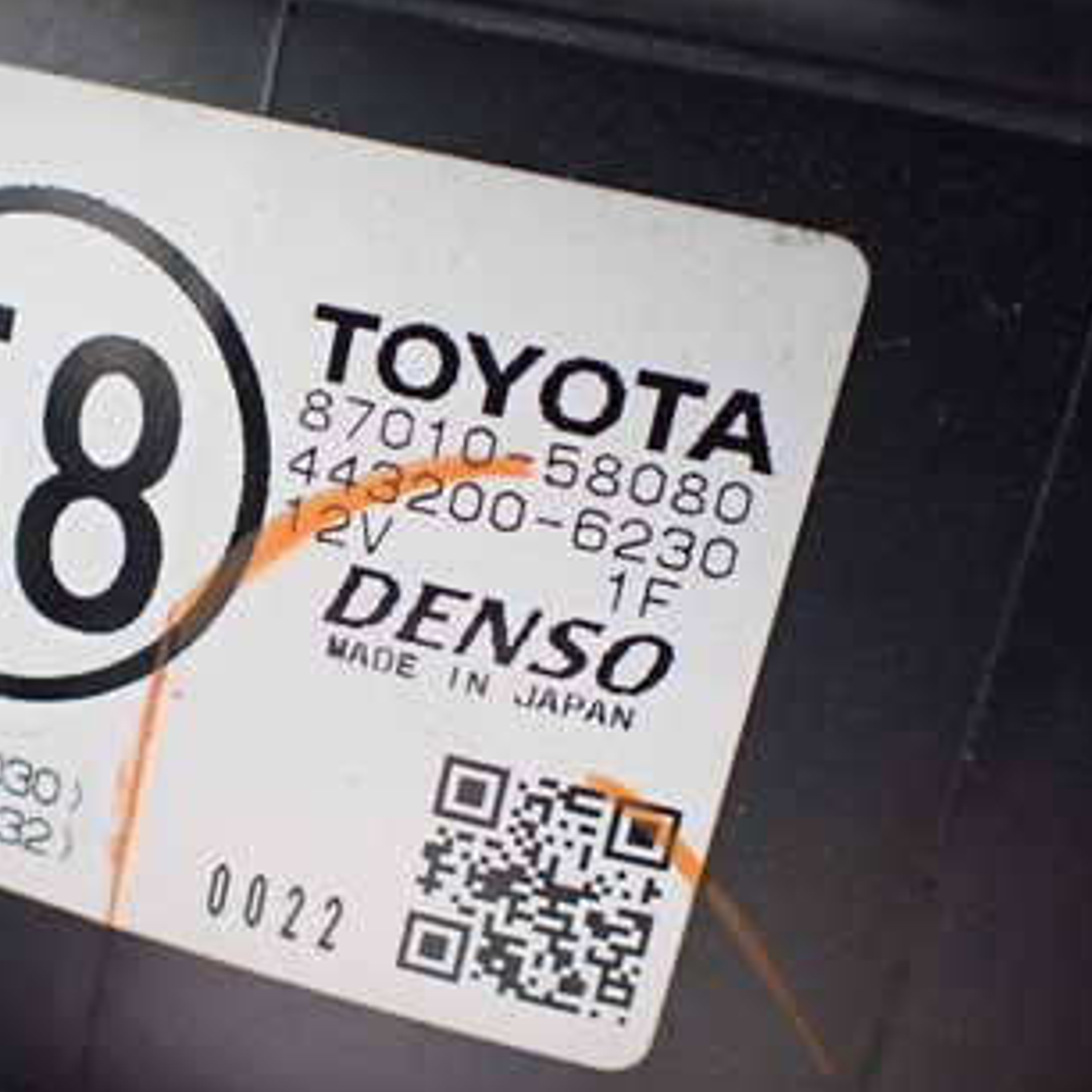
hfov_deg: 31.7
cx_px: 182
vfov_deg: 32.8
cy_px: 592
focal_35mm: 52
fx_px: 1856
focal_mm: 5.4
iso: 640
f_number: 2.3
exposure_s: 1/125
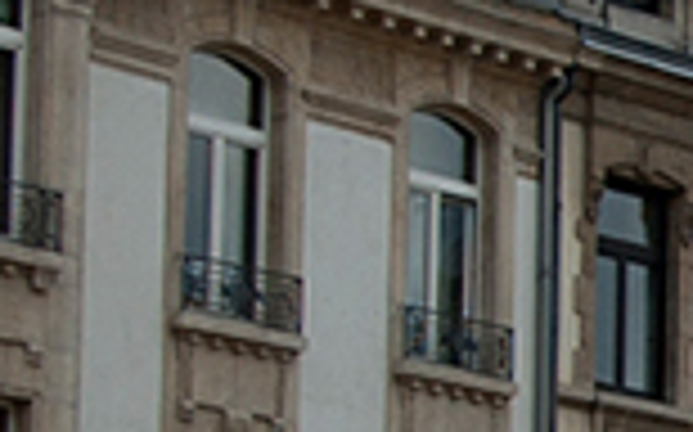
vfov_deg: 4.6
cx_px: 1352
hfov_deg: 7.1
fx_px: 5416
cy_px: 472
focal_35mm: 287
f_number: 3.8
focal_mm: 24
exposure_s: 1/1250
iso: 200
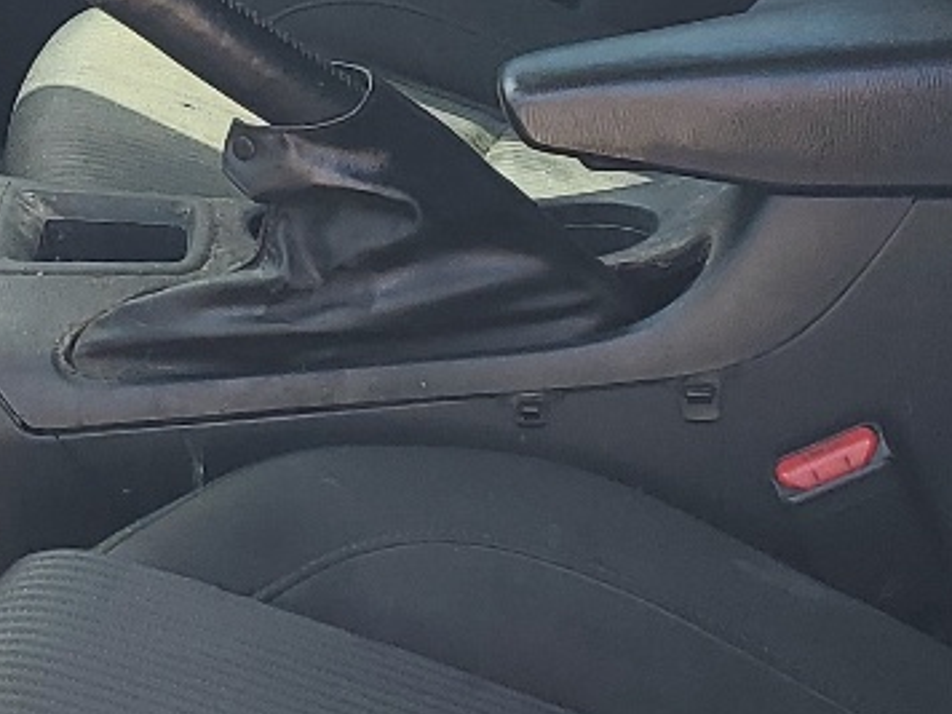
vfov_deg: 12.6
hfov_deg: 16.5
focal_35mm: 117
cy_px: 123
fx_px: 3218
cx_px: 43
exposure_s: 1/200
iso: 50
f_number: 1.5
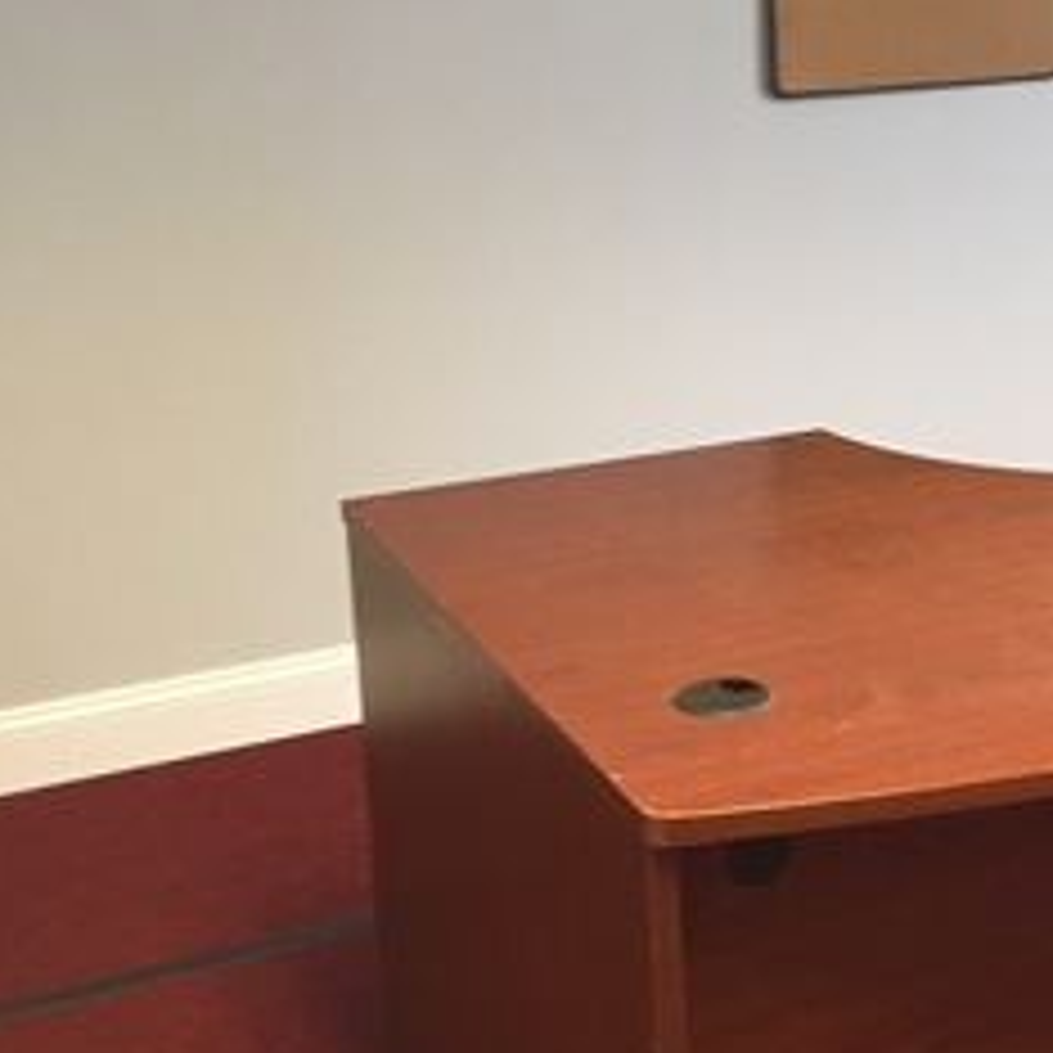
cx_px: 1181
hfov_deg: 23.4
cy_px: 371
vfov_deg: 24.9
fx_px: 2375
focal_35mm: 69
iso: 200
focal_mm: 4.15
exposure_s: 1/24
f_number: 2.2
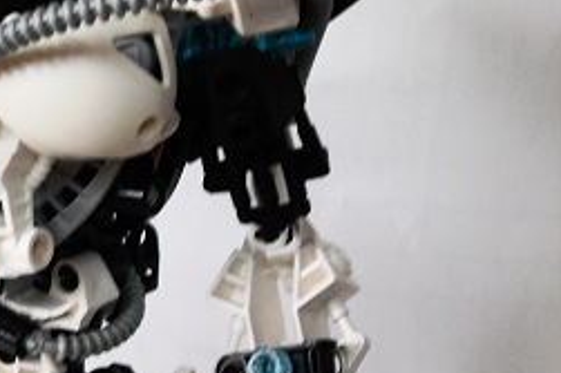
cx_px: 110
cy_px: 143
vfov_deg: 21.5
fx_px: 981
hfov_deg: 31.1
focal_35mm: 63
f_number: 2.8
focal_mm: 6.3
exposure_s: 1/15
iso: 200
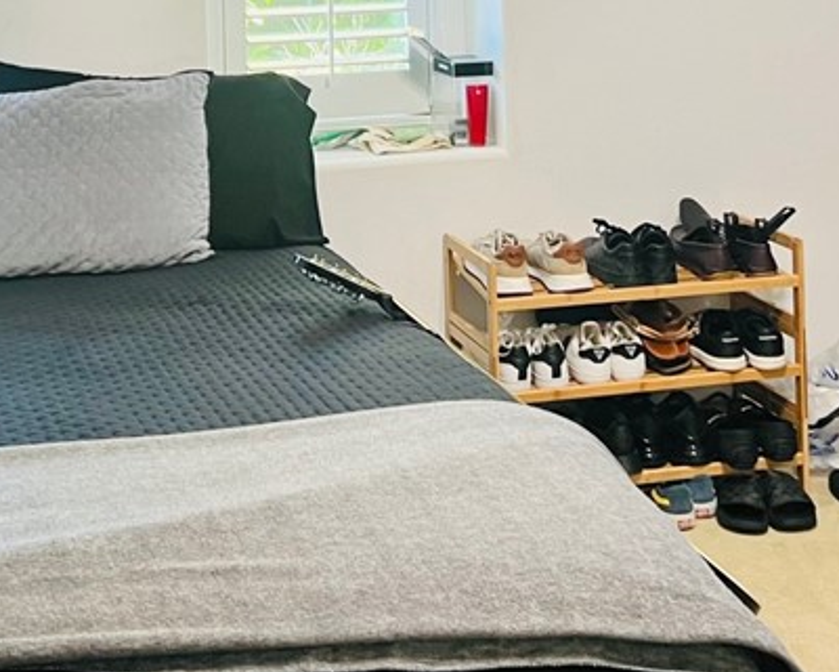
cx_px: 350
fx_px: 1614
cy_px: -70
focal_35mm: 65
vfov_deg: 22.2
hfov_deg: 29.1
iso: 80
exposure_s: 1/60
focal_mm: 5.7
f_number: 1.5
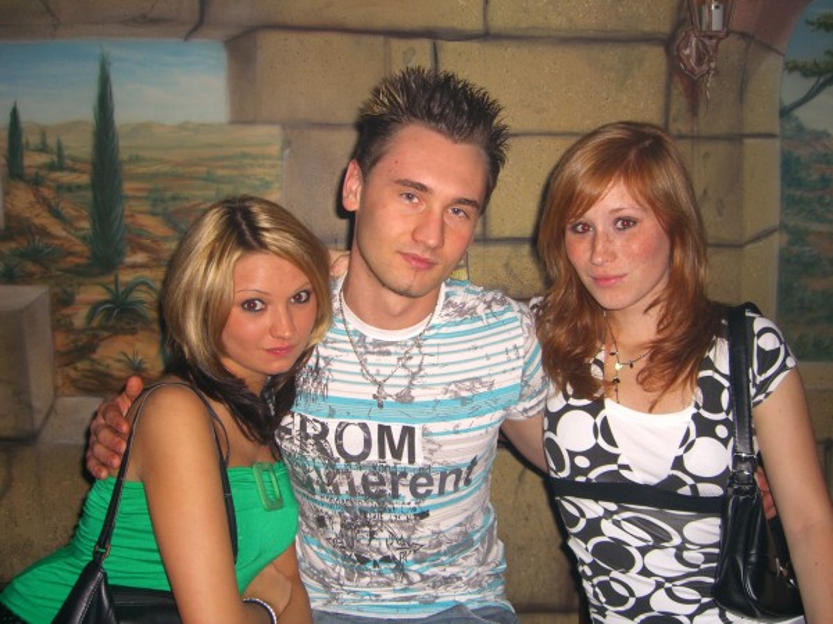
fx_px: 914
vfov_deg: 37.7
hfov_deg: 49.0
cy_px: 312
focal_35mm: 38
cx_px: 416
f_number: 2.8
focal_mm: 7.9
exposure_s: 1/60
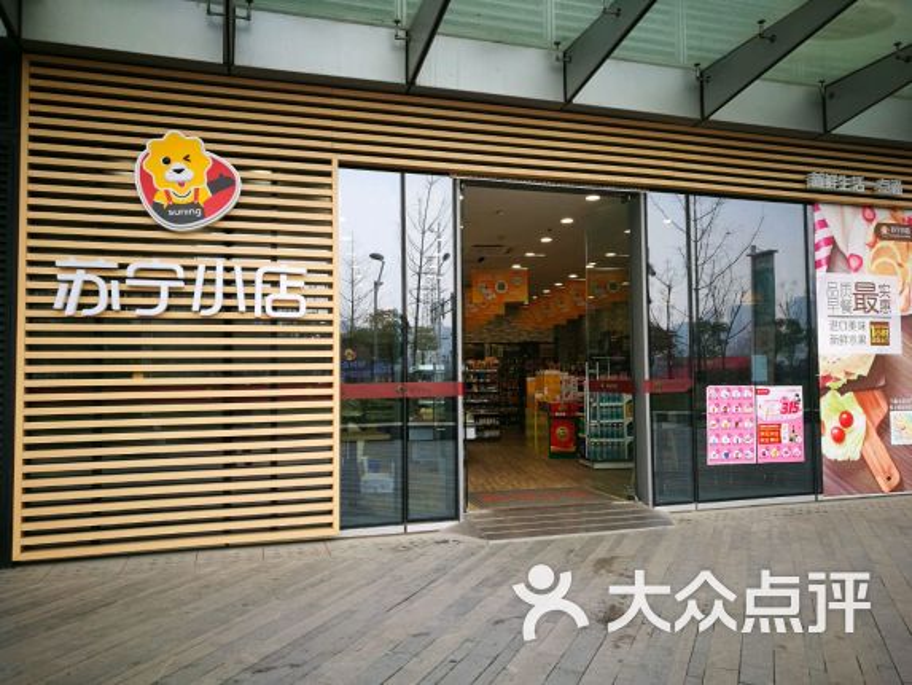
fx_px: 711
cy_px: 342
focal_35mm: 27
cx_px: 456
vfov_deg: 51.4
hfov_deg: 65.3
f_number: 2.2
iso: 64
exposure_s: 1/100
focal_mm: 4.5
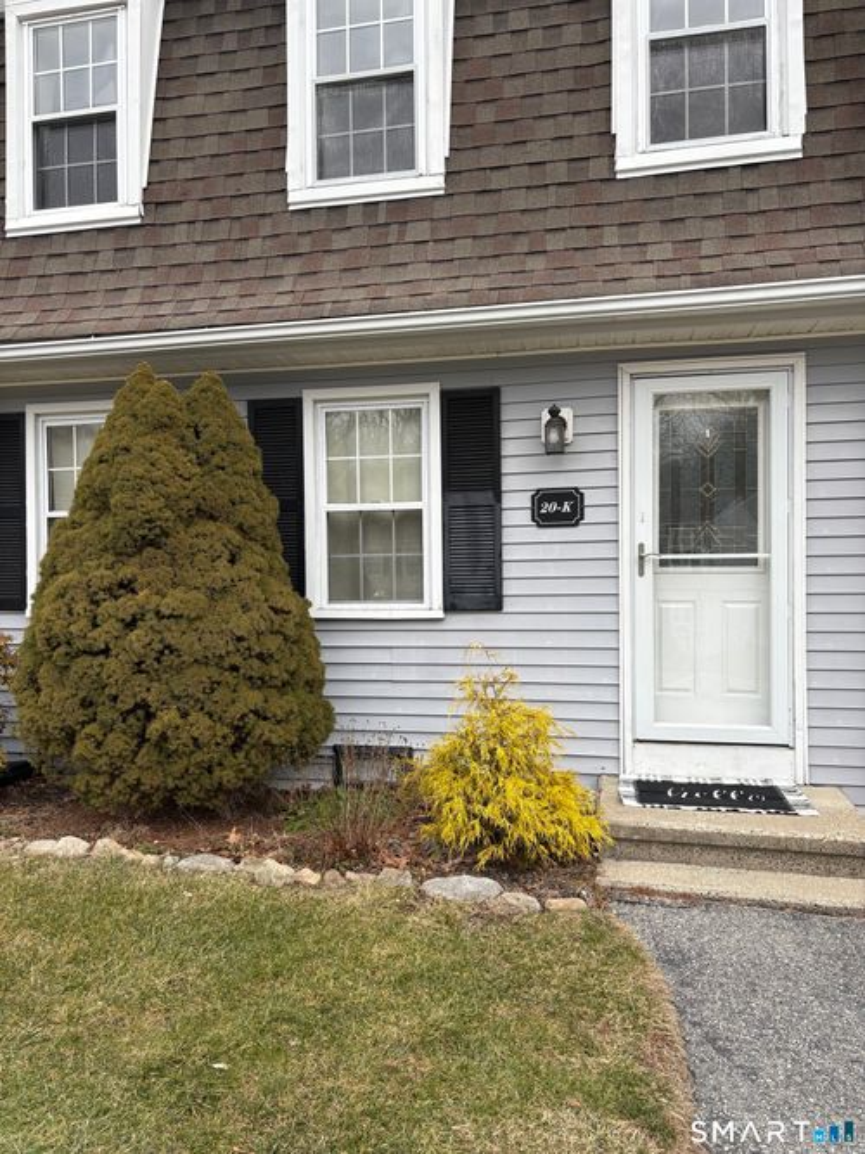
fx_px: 867
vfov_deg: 67.3
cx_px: 432
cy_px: 577
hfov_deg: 53.0
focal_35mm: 26
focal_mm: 5.96
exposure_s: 1/694
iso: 50
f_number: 1.6
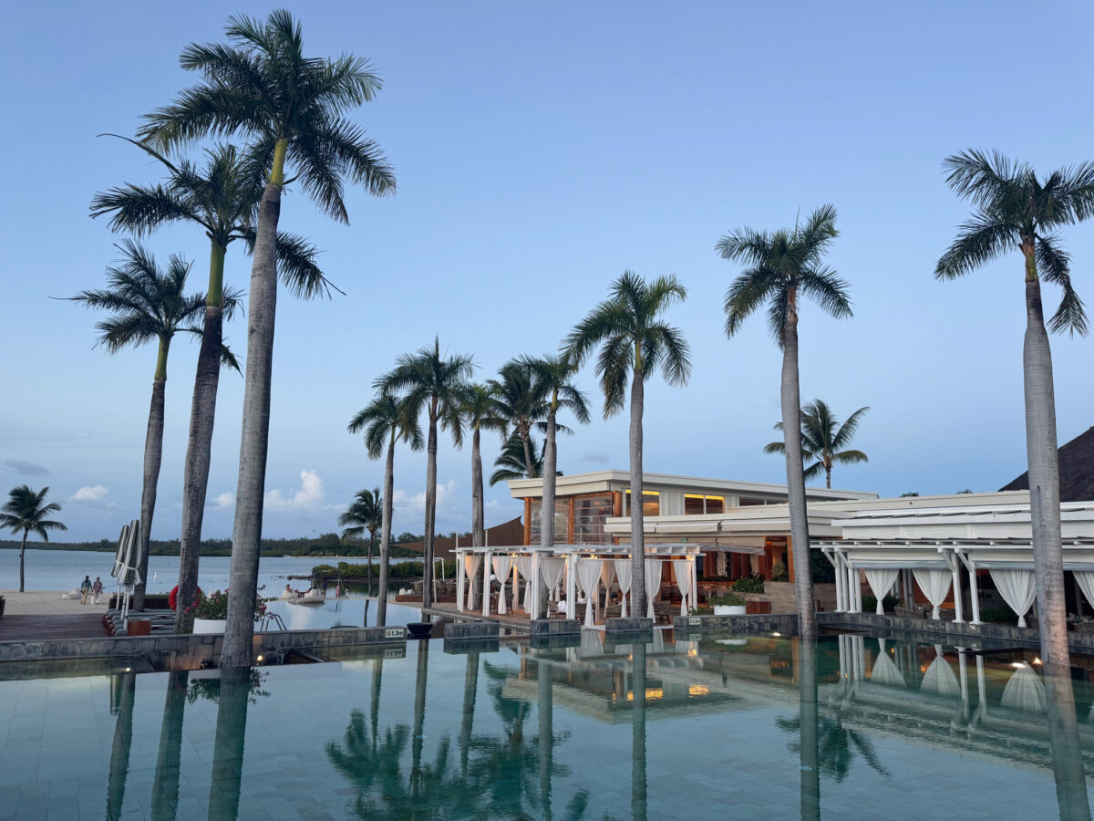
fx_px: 758
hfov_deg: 71.6
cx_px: 547
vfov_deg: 56.8
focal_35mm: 24
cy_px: 410
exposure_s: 1/121
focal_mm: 6.76
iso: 125
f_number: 1.78
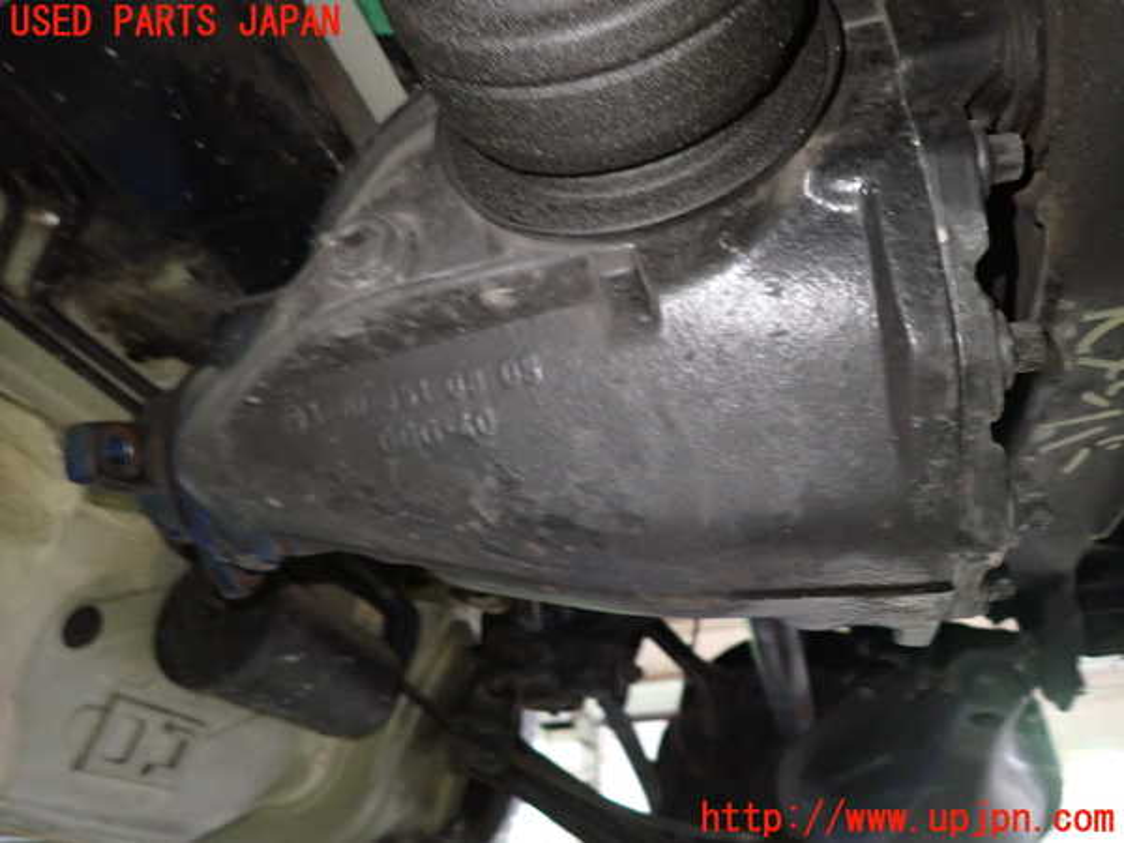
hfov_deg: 69.4
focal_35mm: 25
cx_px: 562
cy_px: 422
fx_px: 812
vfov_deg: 54.9
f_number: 2
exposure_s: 1/25
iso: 800
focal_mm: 4.5
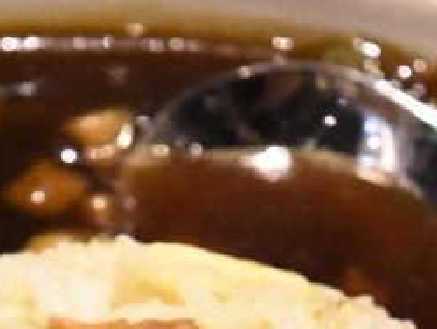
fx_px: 5004
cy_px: 714
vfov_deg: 3.7
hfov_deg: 5.0
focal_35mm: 396
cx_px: 101
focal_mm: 70
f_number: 8
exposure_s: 1/125
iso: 6400
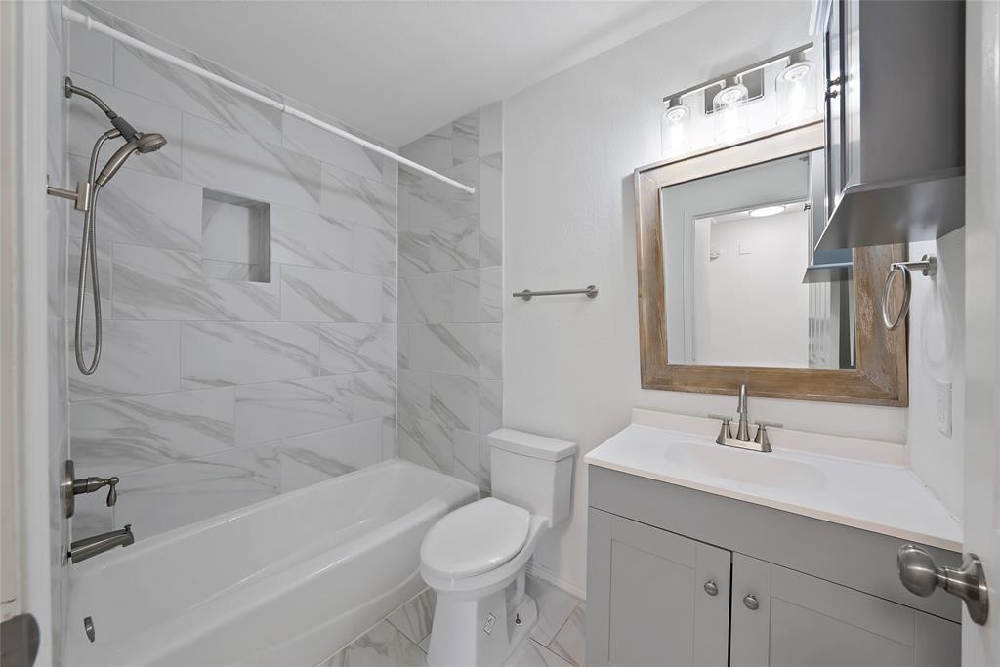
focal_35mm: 12
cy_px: 334
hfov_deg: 112.6
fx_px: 333
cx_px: 500
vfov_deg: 90.0
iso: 640
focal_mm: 12
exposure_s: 1/6
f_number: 9
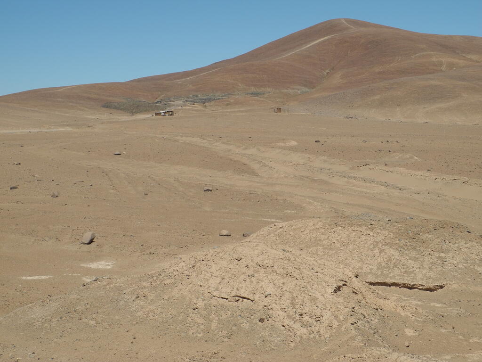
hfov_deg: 31.7
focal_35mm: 61
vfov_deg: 24.0
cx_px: 241
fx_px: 849
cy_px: 181
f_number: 5
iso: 100
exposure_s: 1/1000
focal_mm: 13
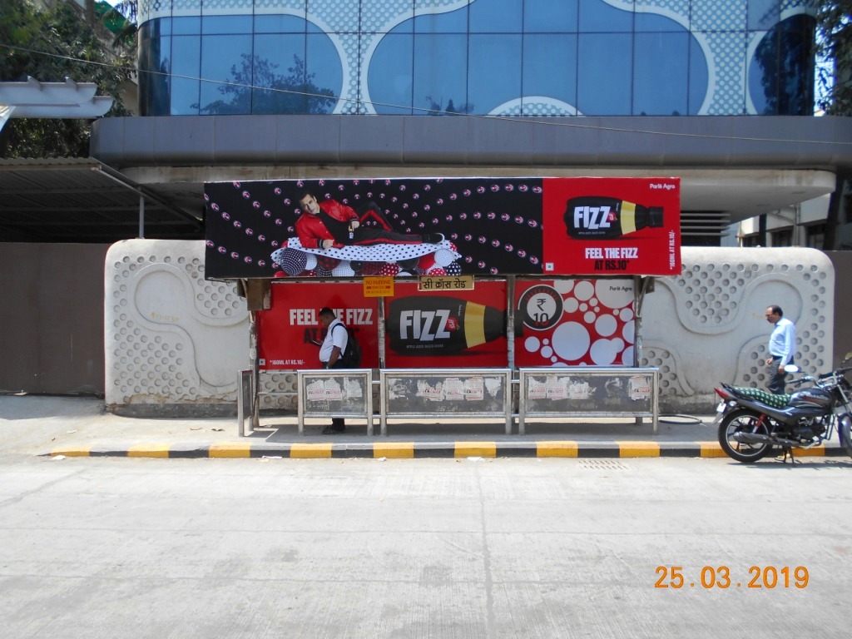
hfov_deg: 67.3
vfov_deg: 53.1
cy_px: 320
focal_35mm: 26
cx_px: 426
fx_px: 640
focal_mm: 4.6
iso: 80
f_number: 3.2
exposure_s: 1/320
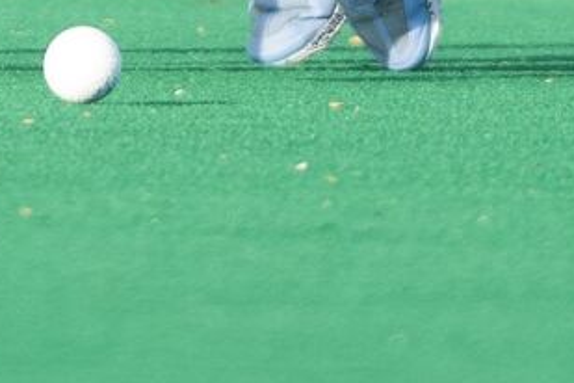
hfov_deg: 1.2
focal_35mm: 1709
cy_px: -588
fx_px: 27247
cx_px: -55
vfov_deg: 0.8
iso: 400
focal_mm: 300
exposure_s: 1/2000
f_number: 3.2
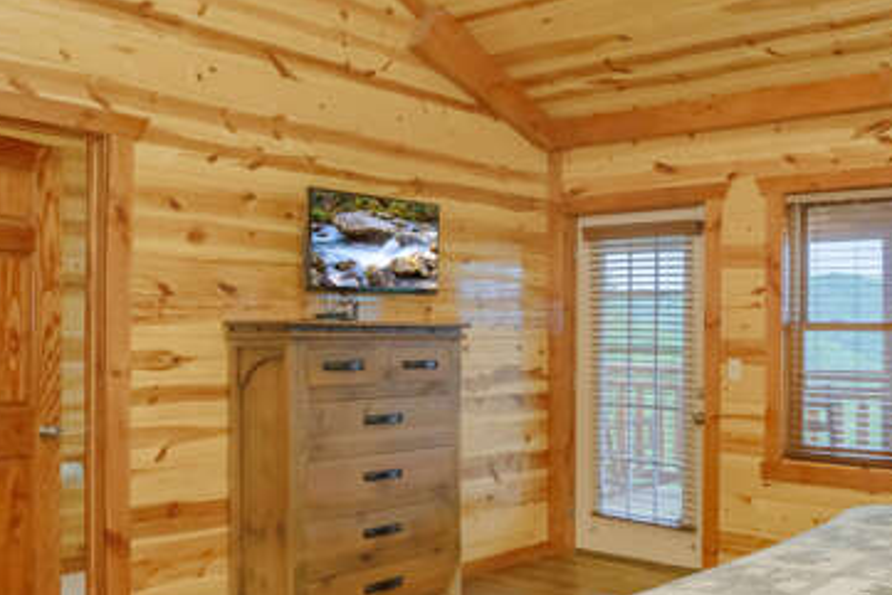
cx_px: 652
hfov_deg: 53.6
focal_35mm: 34
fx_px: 843
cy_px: 331
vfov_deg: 38.9
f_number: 7.1
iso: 2000
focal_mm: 16
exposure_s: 1/125
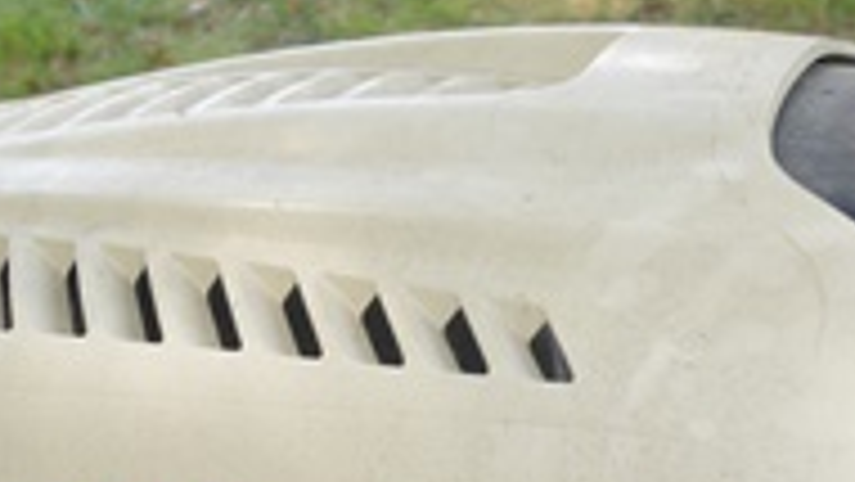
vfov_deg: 10.5
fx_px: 2472
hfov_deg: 19.5
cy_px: 869
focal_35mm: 109
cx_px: 189
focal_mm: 22
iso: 200
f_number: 4
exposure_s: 1/125
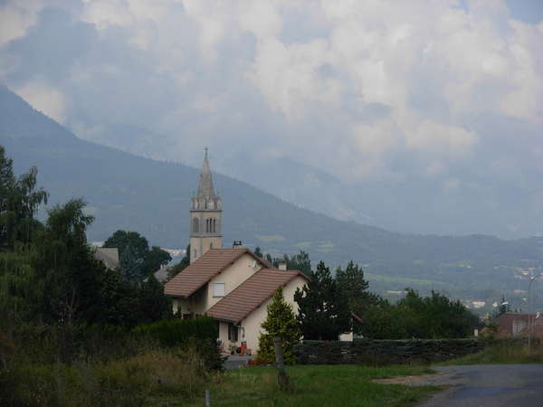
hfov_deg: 14.9
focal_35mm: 132
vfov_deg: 11.2
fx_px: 2071
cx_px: 272
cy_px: 204
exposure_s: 1/836
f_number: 4.4
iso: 79
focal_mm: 21.8
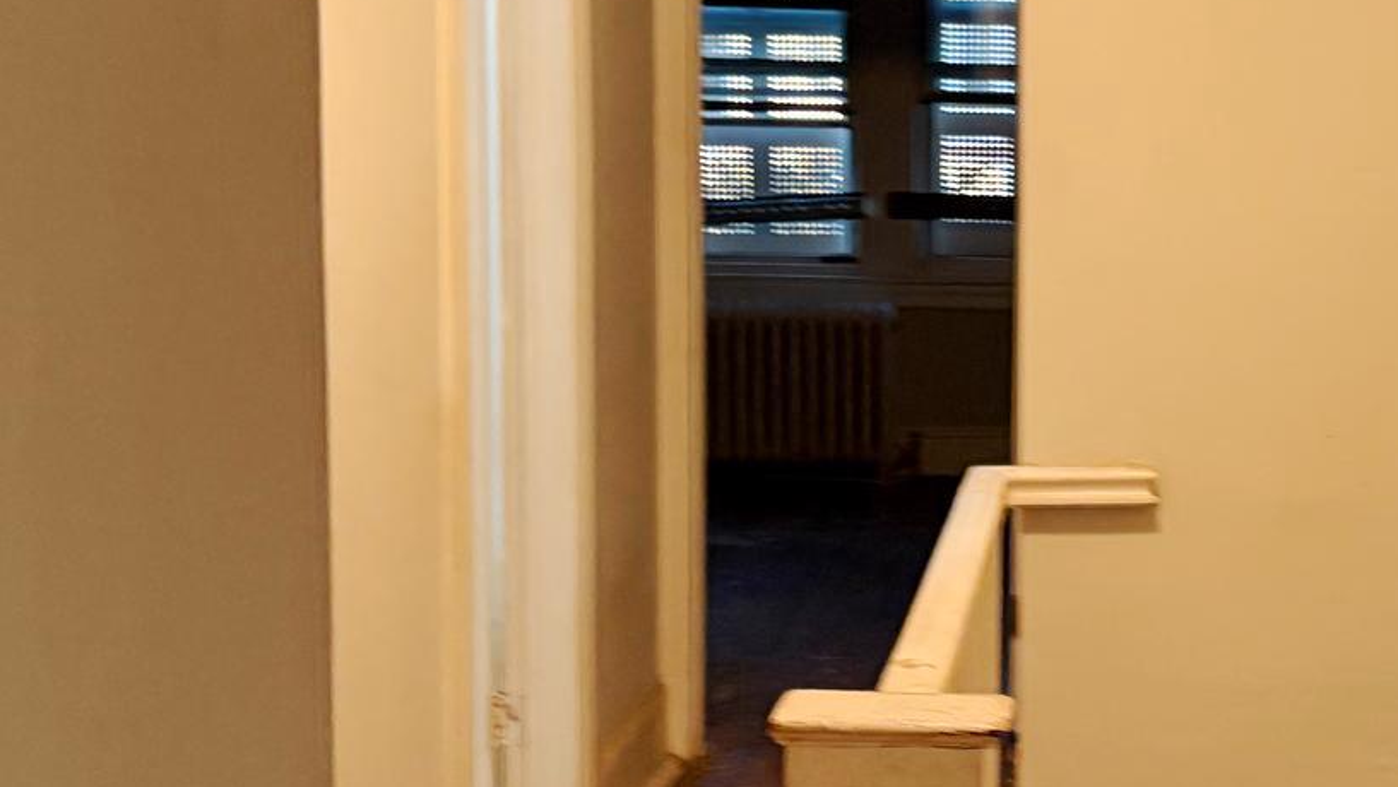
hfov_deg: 28.9
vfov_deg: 17.0
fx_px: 2633
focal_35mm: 71
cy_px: 358
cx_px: 1176
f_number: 1.6
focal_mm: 5.96
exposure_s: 1/60
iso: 400
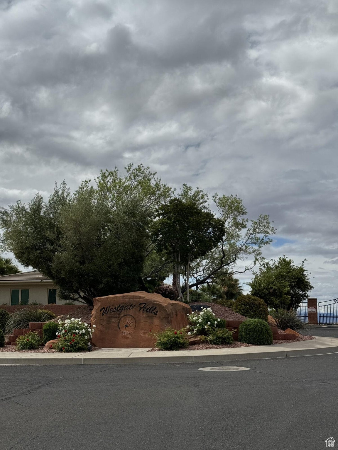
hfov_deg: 30.3
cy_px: 225
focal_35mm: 48
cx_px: 169
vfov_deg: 39.7
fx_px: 625
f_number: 1.78
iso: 80
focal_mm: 6.76
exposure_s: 1/10526
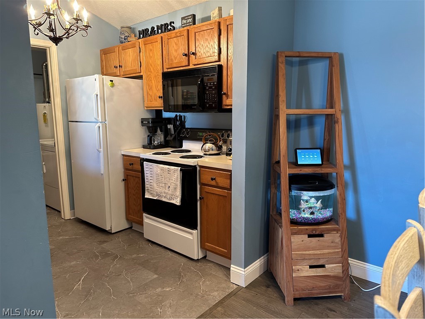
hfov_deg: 71.6
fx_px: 295
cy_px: 160
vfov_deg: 56.8
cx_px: 212
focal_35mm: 24
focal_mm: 6.86
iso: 200
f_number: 1.78
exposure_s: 1/60
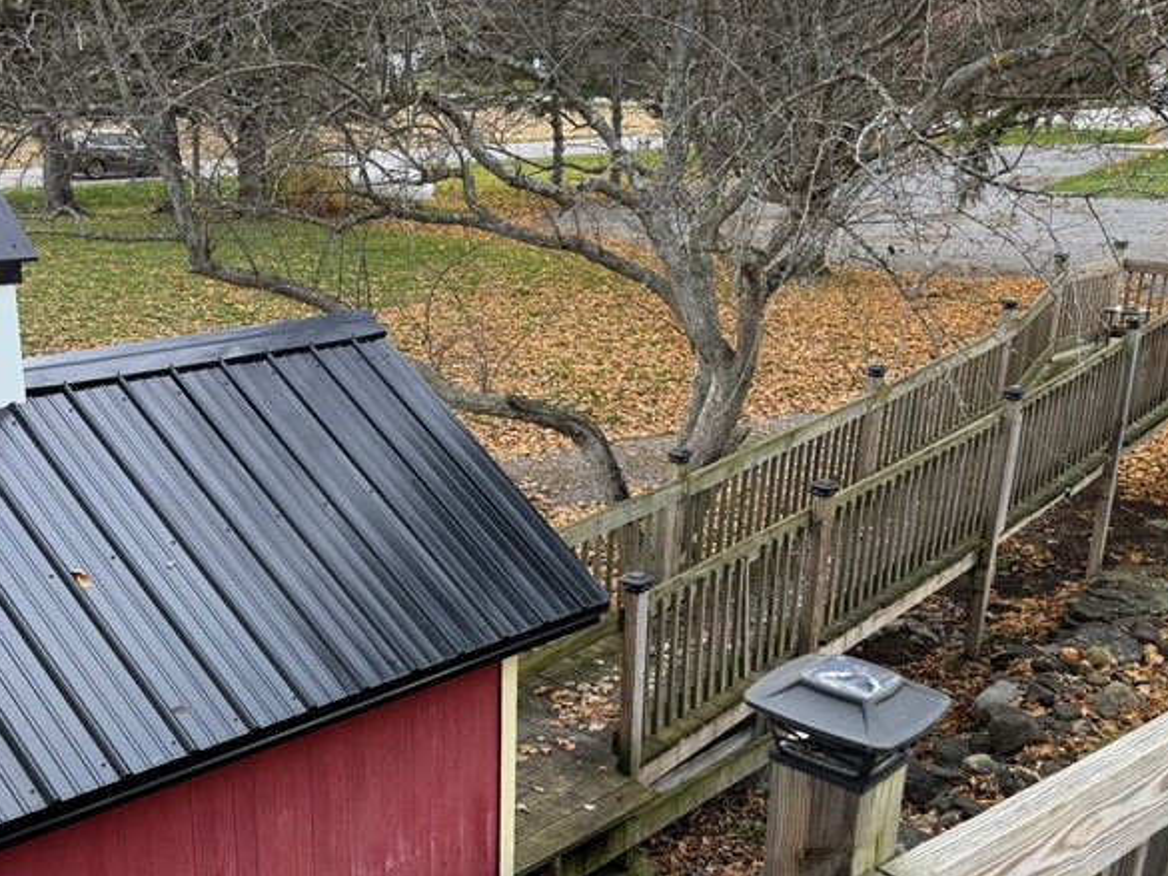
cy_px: 559
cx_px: 511
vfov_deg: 34.1
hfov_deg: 44.7
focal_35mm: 42
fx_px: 1417
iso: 64
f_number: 1.78
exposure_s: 1/183
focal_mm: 6.76
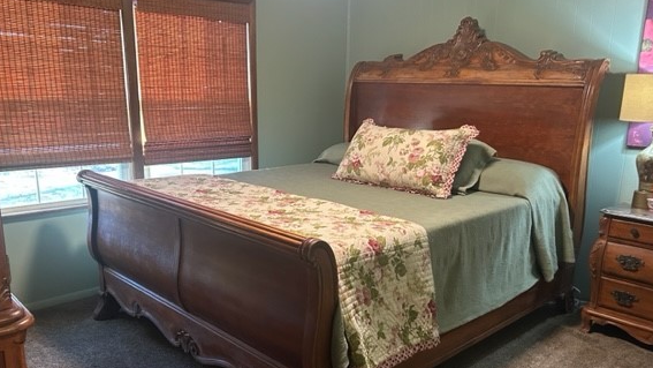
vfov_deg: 36.5
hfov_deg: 61.0
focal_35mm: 32
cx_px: 322
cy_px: 227
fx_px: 554
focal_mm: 5.7
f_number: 1.5
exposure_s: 1/60
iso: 400
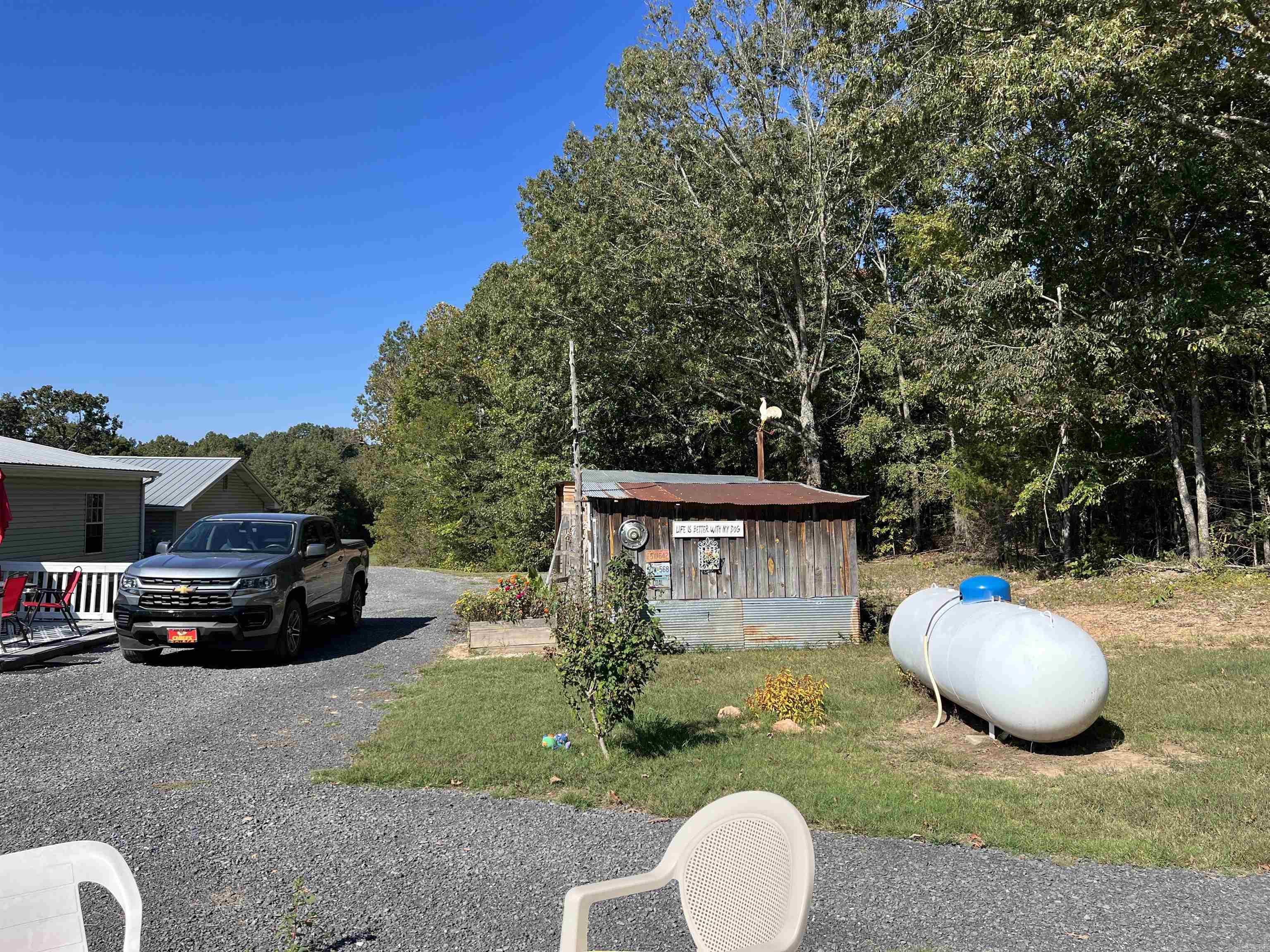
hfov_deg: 67.3
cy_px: 476
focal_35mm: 26
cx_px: 635
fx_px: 954
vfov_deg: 53.1
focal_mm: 5.7
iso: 50
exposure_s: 1/3356
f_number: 1.5
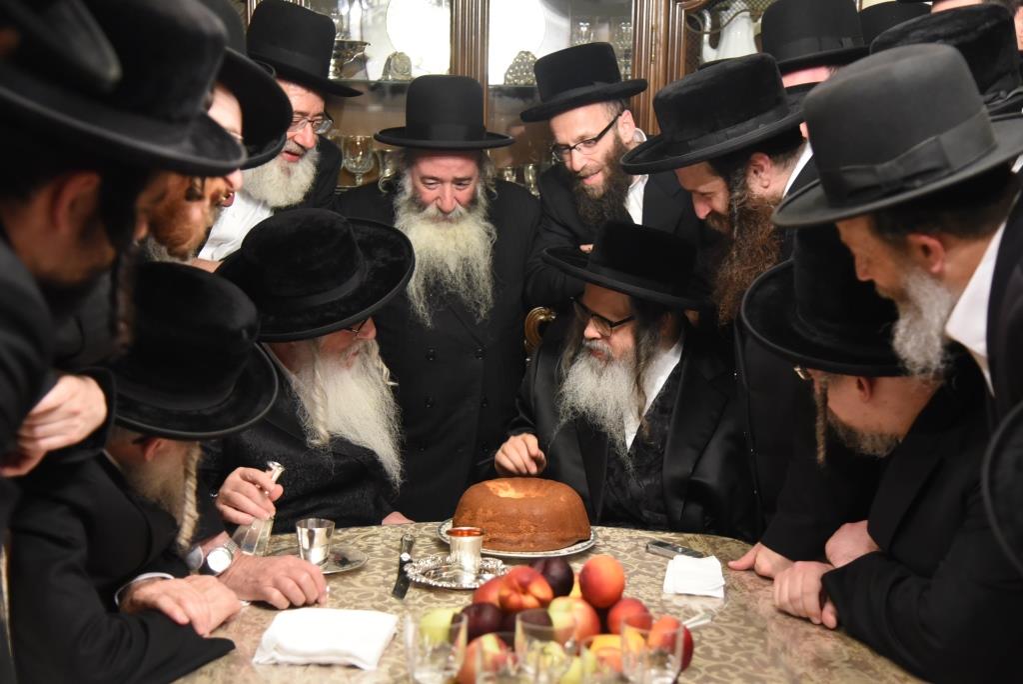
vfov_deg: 26.0
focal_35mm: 52
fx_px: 1478
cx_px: 512
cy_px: 342
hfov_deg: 38.2
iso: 4000
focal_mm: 52
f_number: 4
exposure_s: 1/60
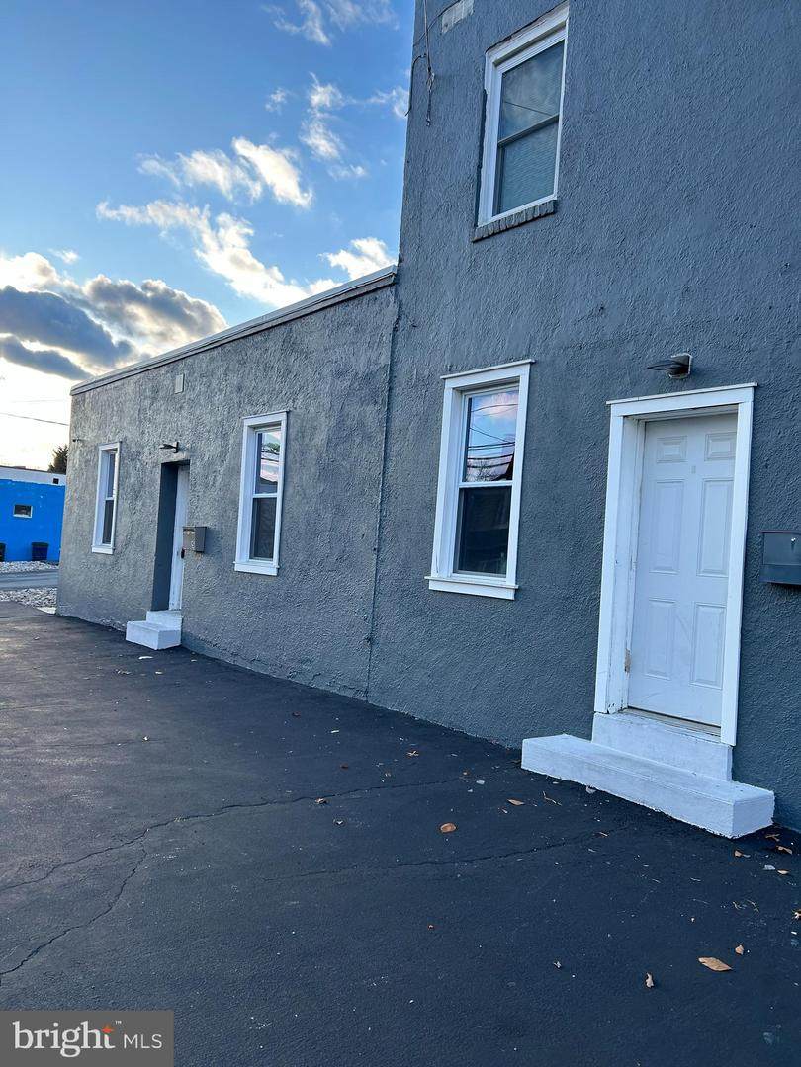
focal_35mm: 26
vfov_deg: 67.3
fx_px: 802
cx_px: 400
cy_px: 534
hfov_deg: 53.1
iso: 50
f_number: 1.5
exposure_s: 1/797
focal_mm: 5.7
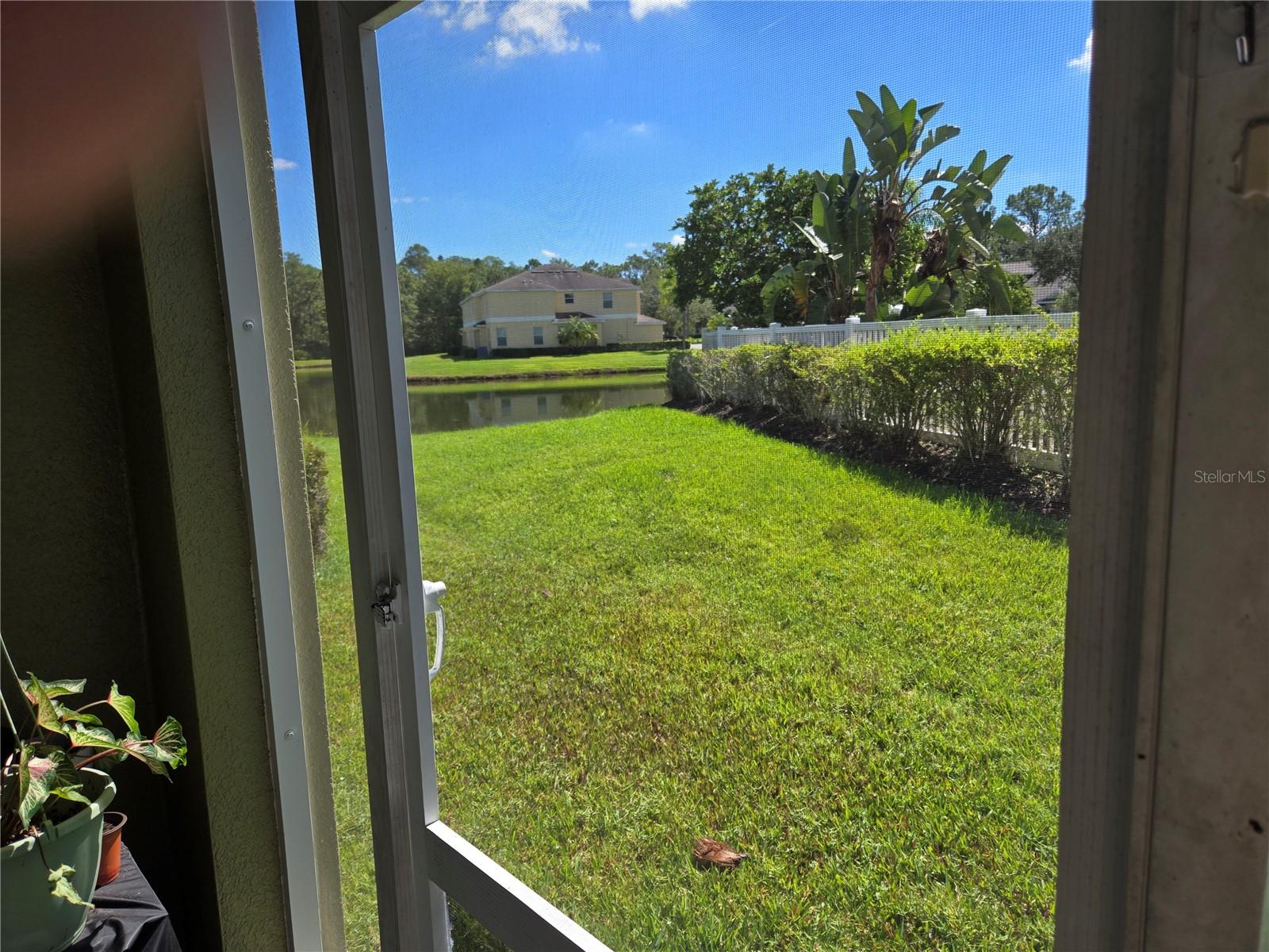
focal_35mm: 23
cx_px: 634
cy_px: 476
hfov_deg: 73.9
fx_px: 843
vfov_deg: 58.9
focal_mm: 5.4
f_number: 1.8
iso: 25
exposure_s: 1/924
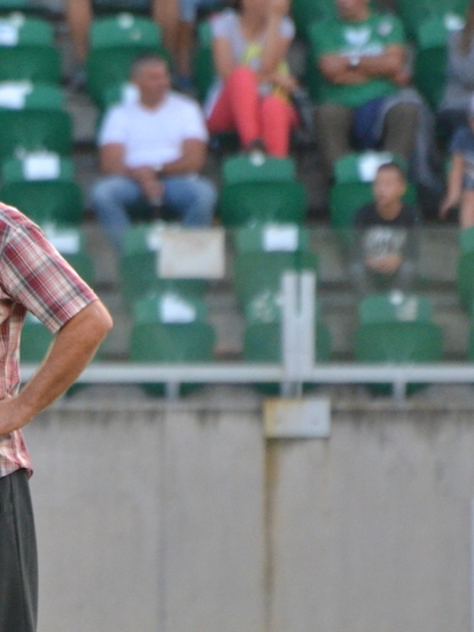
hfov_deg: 1.6
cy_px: 433
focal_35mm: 940
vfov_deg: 2.1
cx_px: -176
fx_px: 17169
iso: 2200
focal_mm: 300
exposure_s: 1/1600
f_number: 5.6
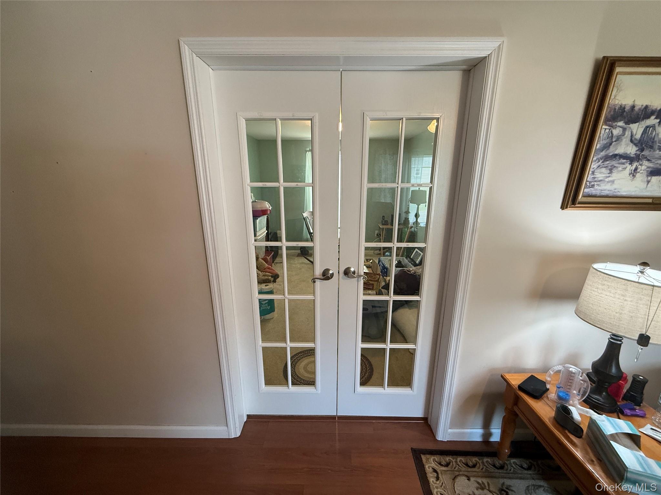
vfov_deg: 85.7
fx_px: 267
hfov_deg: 102.1
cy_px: 248
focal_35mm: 14
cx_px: 330
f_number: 2.2
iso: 320
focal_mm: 2.22
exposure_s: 1/60
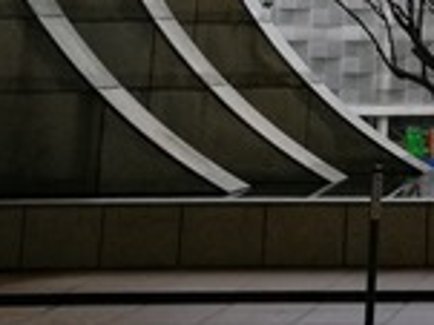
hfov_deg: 14.1
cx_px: 698
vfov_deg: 10.2
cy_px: -408
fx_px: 1616
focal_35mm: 129
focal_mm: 4.5
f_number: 2.2
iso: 50
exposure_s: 1/132
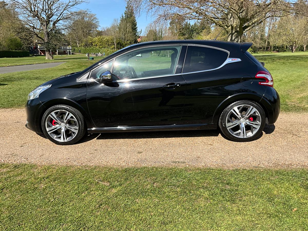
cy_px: 116
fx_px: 258
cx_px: 154
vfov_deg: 48.2
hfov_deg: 61.7
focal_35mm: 29
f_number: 1.8
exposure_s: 1/1221
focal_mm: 3
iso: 25
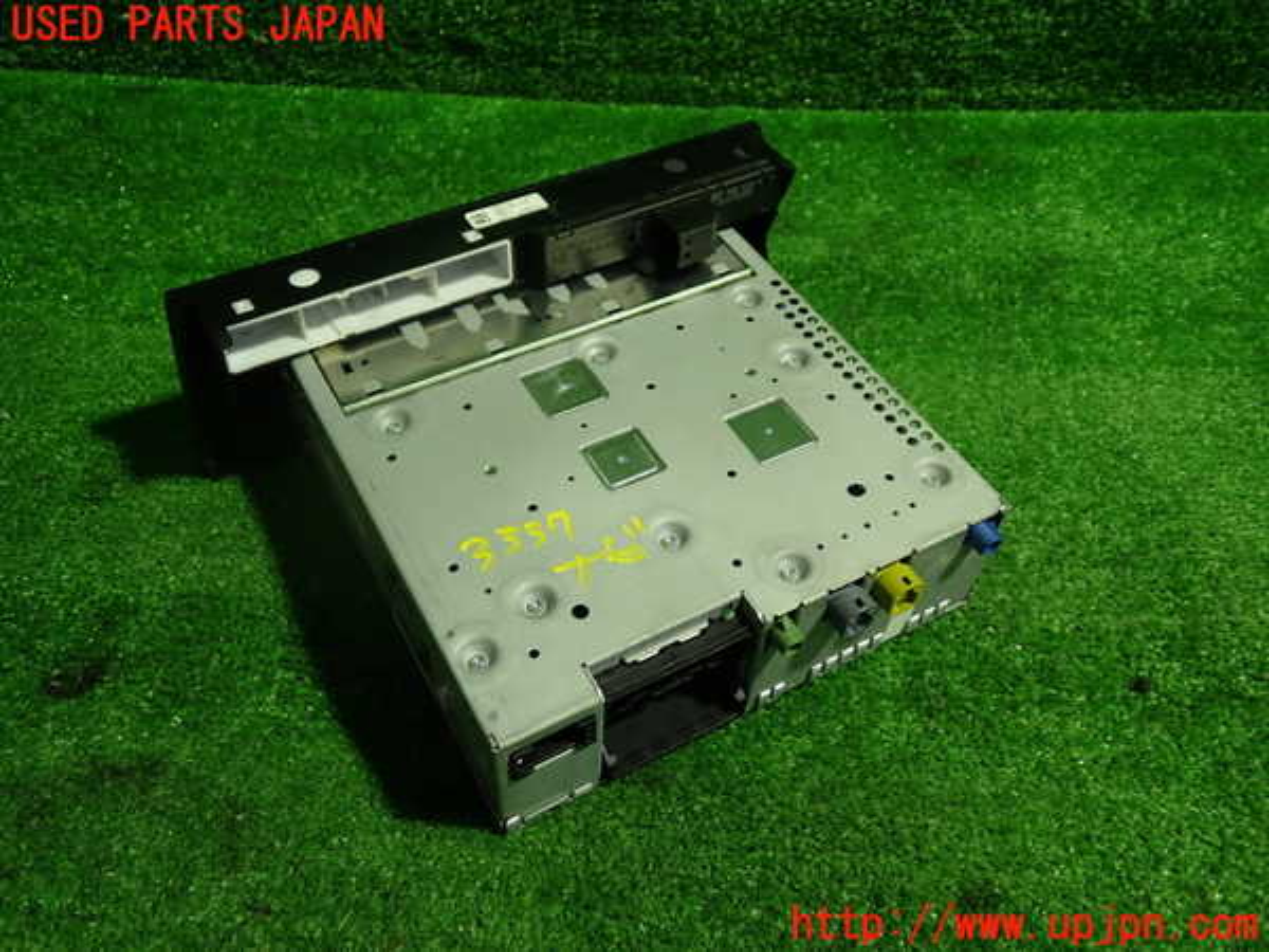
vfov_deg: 46.8
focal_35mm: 30
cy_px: 476
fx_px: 1100
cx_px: 634
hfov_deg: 60.0
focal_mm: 5.4
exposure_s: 1/40
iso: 200
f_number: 2.3
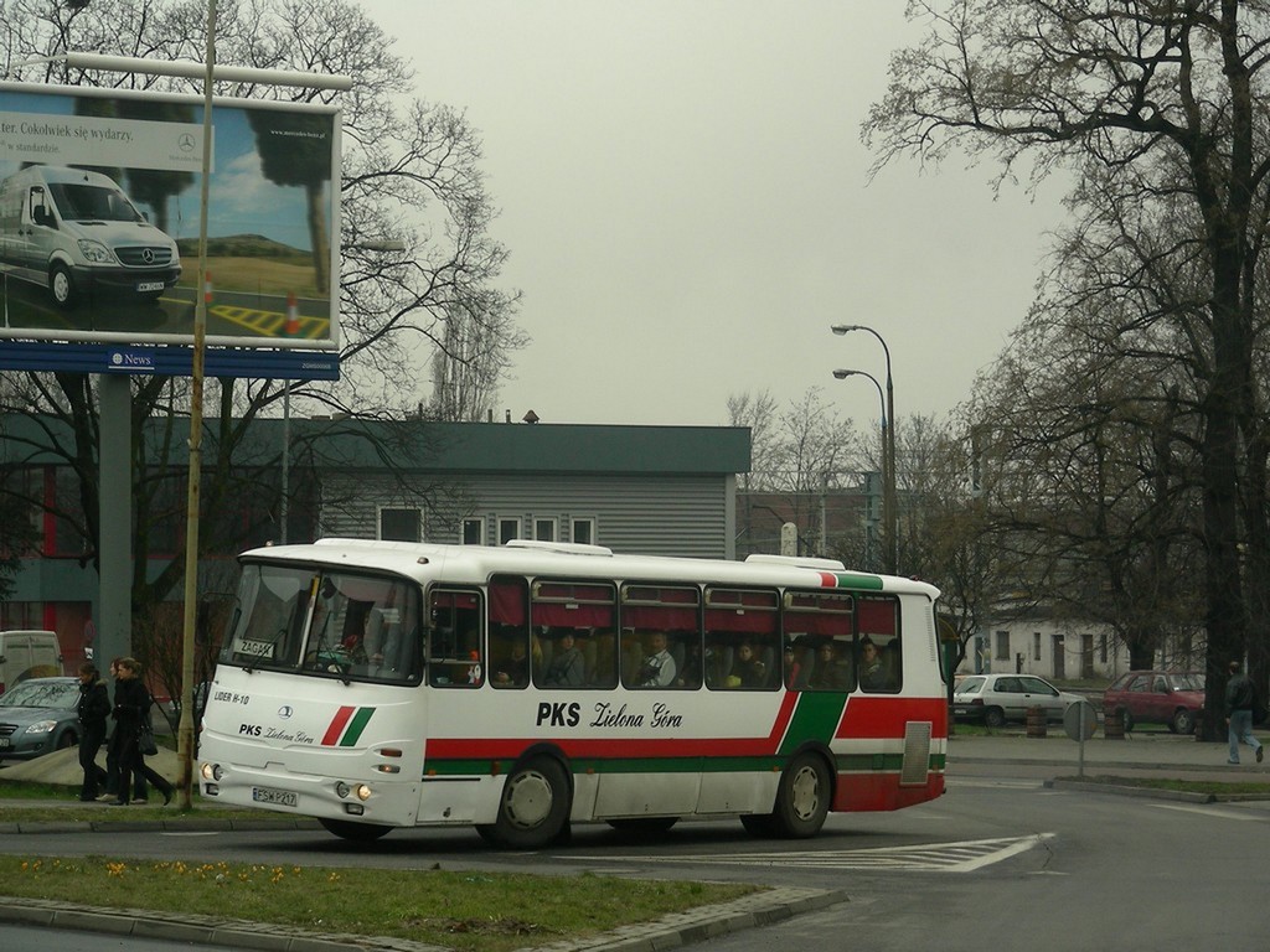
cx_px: 635
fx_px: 4146
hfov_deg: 17.4
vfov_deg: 13.1
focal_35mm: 113
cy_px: 476
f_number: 4
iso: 50
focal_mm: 18.9
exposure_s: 1/234
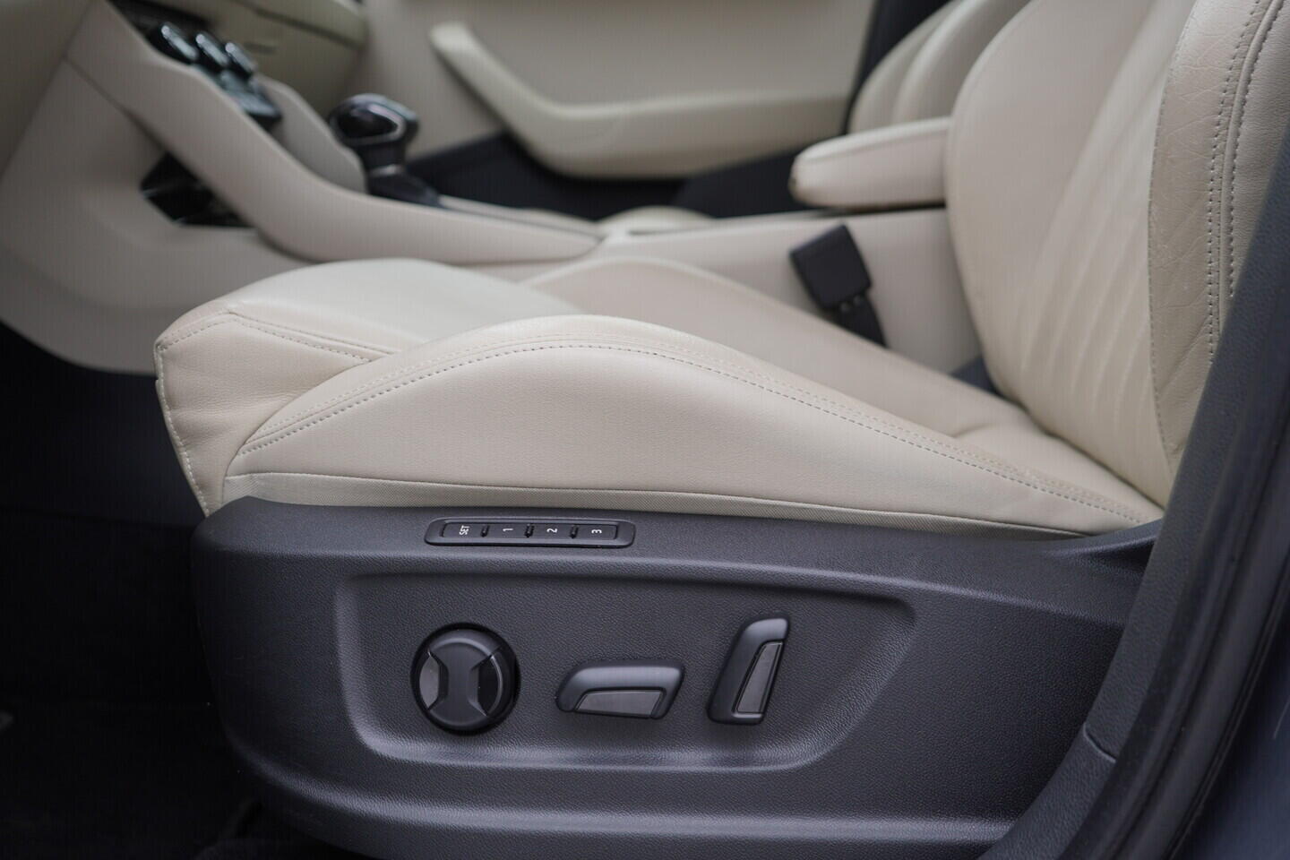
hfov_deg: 53.1
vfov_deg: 36.9
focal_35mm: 36
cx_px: 645
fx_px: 1290
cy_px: 430
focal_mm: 24
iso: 125
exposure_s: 1/50
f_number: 3.2
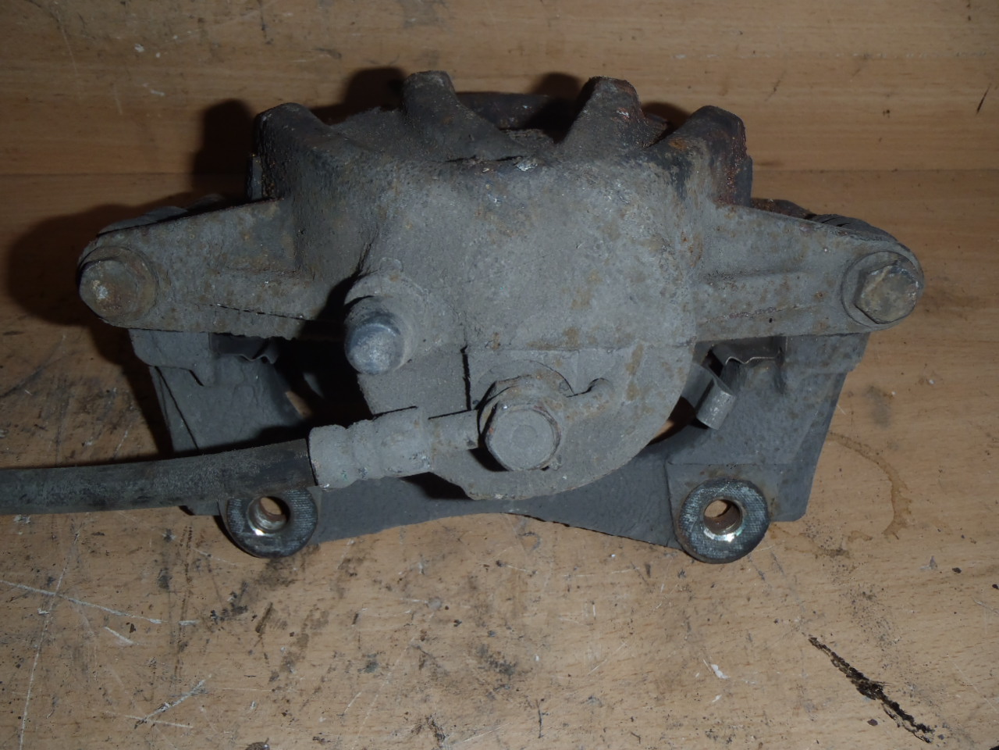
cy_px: 375
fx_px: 1097
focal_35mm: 38
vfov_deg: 37.7
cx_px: 500
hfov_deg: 49.0
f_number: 4.6
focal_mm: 6.83
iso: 100
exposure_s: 1/40
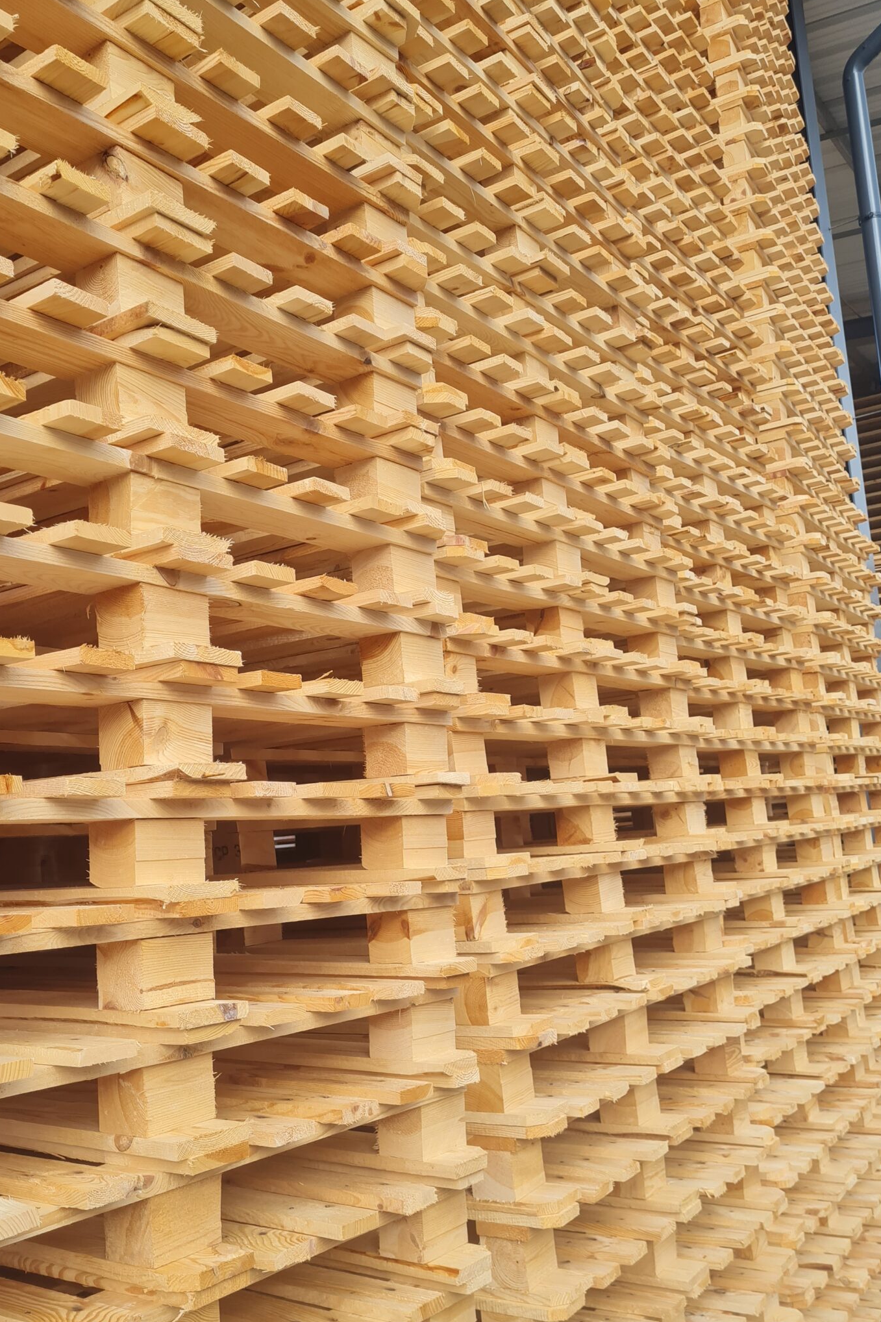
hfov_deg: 38.6
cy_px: 673
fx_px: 1248
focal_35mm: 34
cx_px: 329
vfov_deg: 55.8
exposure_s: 1/260
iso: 50
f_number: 1.8
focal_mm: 5.4
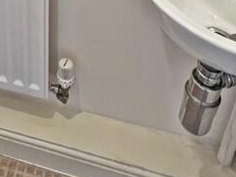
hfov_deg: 31.6
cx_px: -3
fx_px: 381
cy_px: -135
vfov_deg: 19.8
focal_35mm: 56
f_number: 1.8
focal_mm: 1.57
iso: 200
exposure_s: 1/100
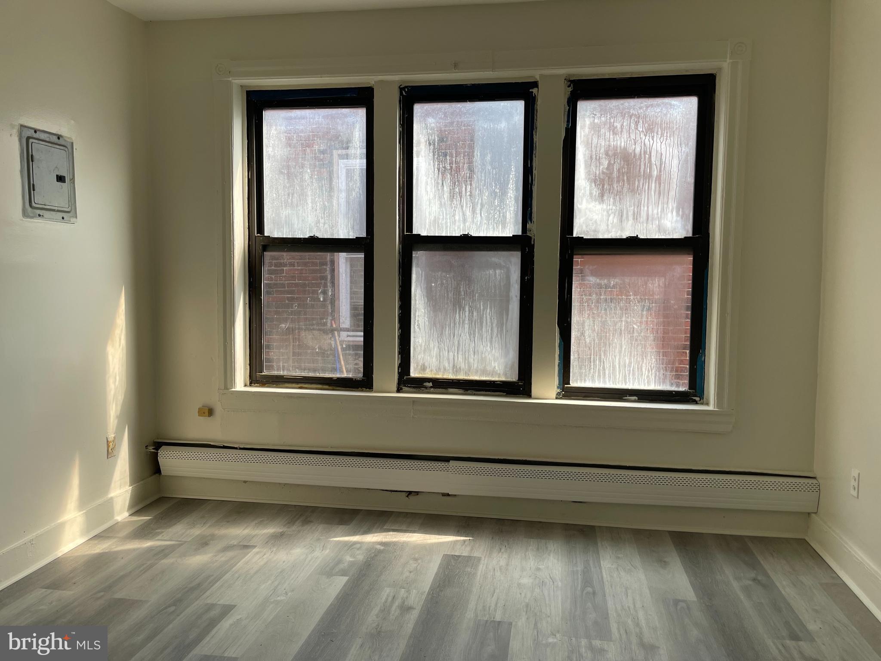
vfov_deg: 53.1
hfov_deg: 67.3
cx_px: 440
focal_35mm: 26
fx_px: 662
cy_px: 330
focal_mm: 4.2
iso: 50
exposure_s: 1/332
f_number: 1.6
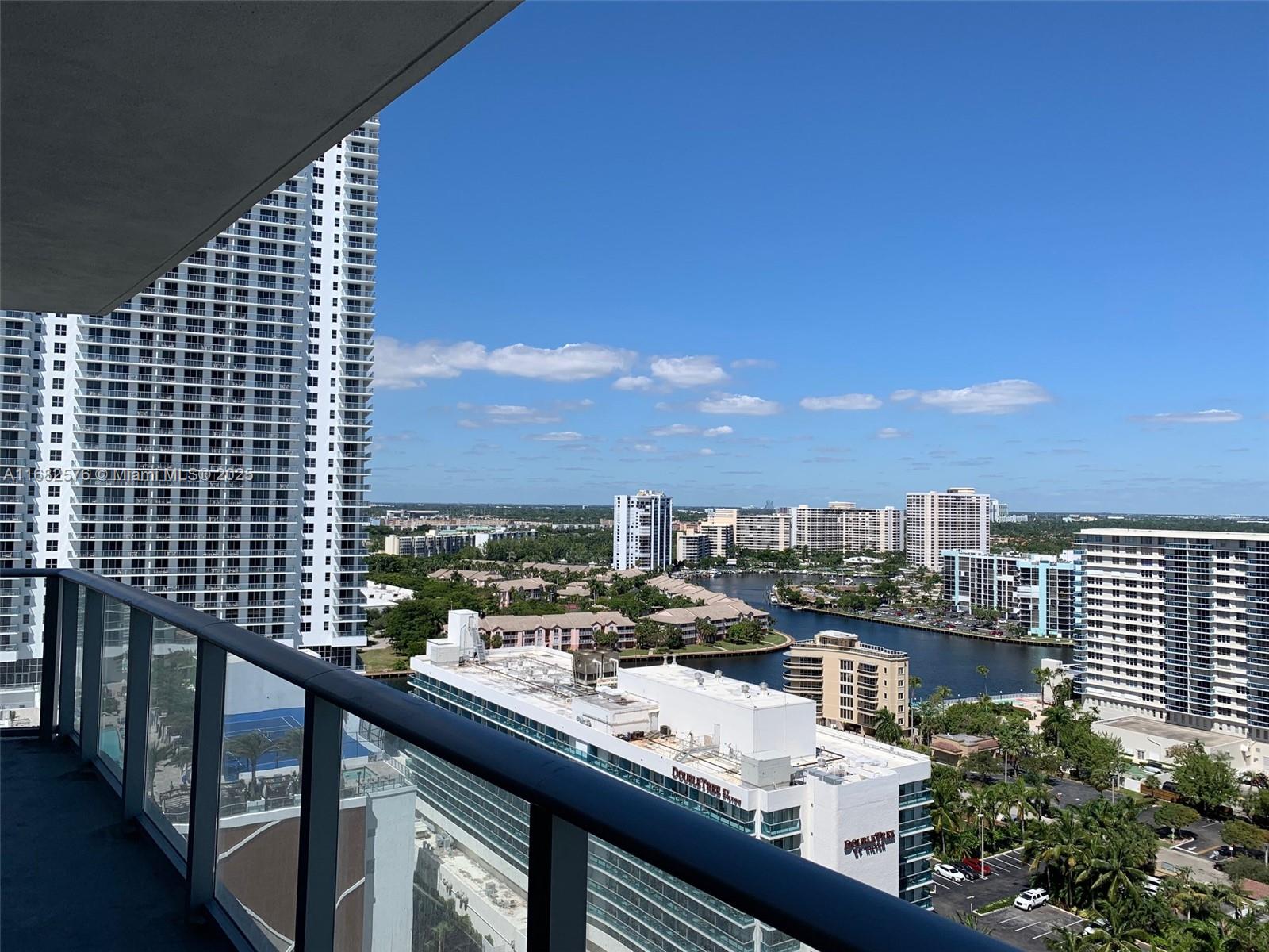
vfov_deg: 53.1
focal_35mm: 26
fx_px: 953
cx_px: 634
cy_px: 476
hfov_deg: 67.3
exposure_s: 1/3401
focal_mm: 4.25
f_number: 1.8
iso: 25
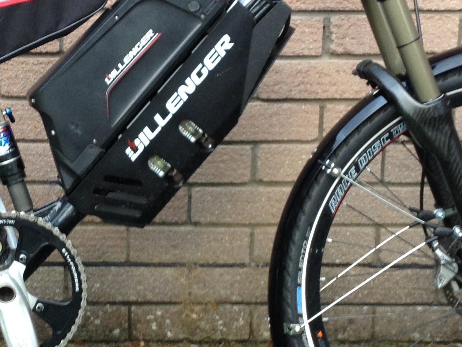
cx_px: 121
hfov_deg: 19.3
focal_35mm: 101
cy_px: 147
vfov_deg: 14.6
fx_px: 1348
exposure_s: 1/20
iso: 80
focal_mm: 4.28
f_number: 2.4
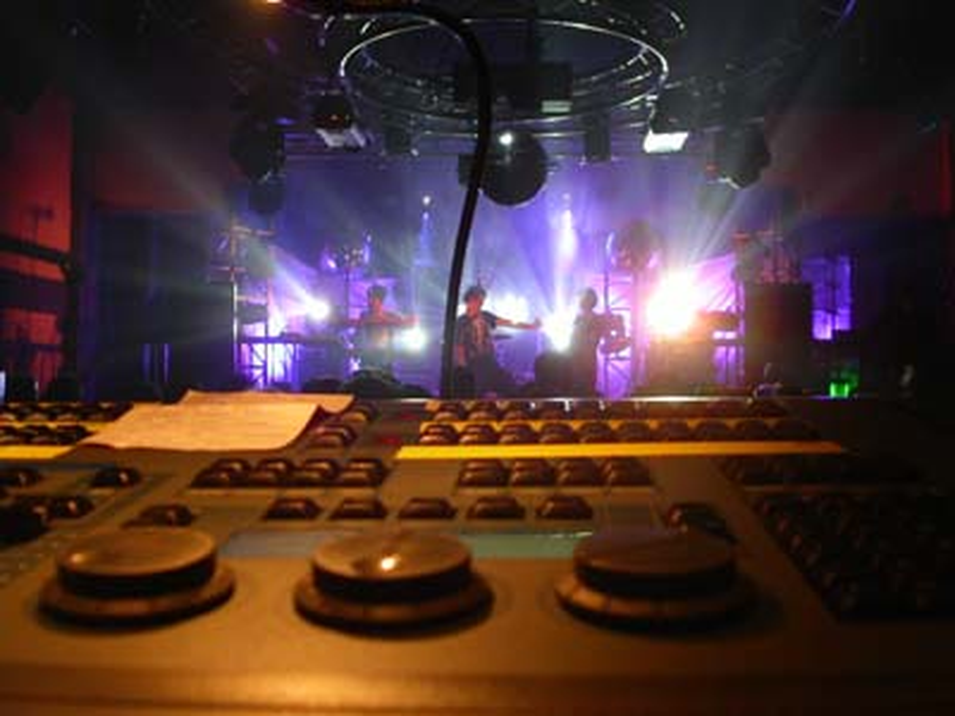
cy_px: 358
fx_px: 1048
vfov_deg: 37.7
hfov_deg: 49.0
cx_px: 478
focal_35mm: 38
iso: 200
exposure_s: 1/8
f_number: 2.8
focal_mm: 7.8
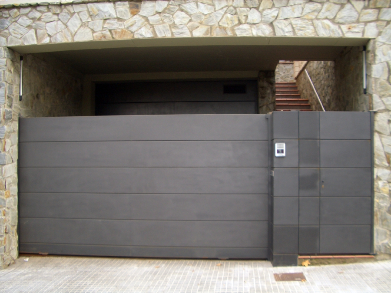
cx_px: 196
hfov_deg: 52.6
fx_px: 395
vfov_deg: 40.7
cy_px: 146
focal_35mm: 35
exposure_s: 1/80
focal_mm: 5.8
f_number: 2.6
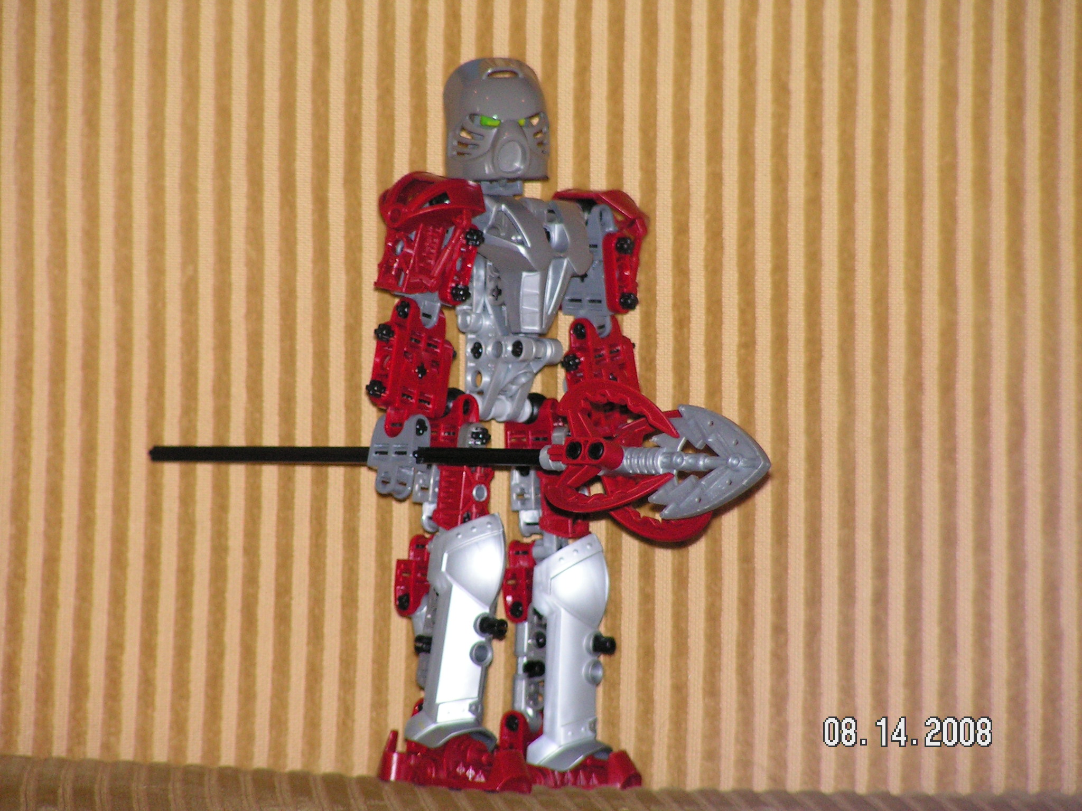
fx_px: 7095
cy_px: 406
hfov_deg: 8.7
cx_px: 541
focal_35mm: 227
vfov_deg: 6.5
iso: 200
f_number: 3.3
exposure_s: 1/200
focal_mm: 37.9
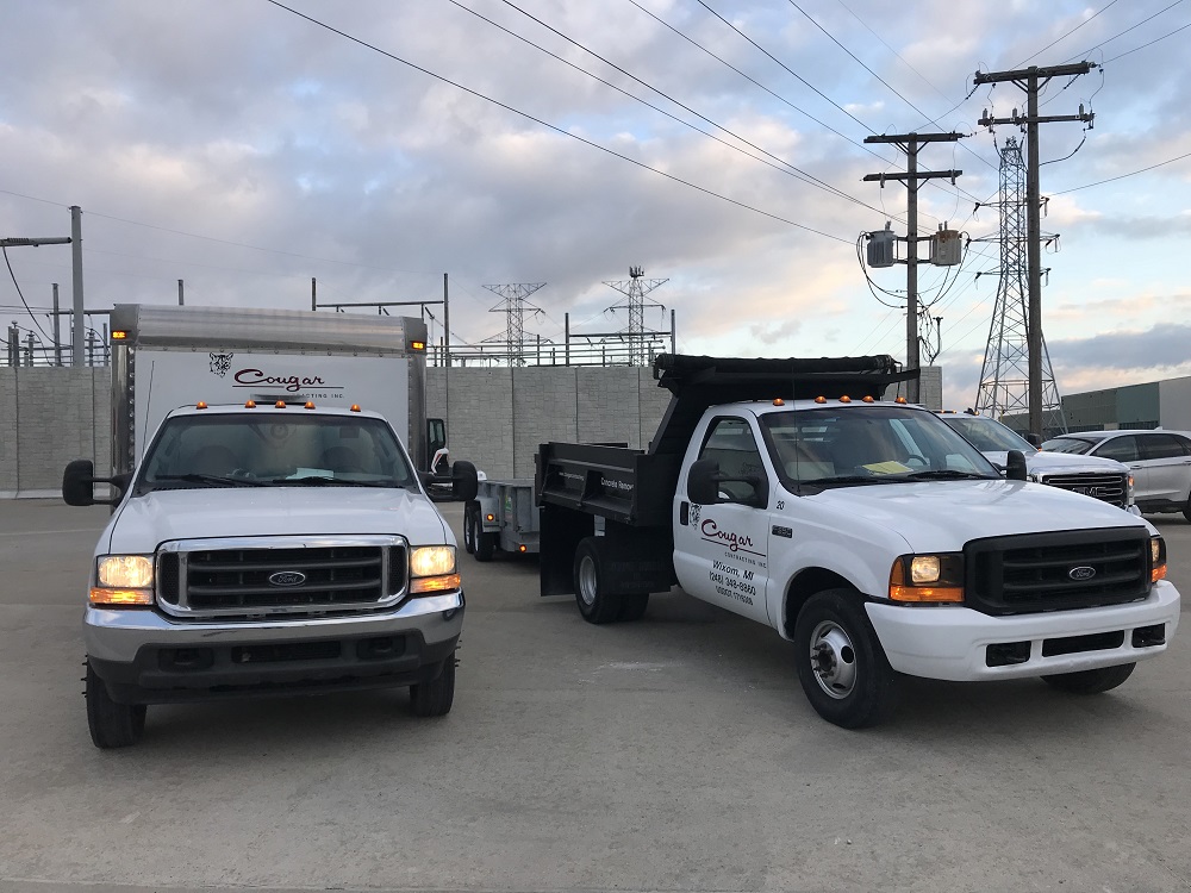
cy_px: 446
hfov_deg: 63.4
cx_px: 596
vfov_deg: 49.7
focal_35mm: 28
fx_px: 963
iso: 20
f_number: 1.8
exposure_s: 1/356
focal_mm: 3.99
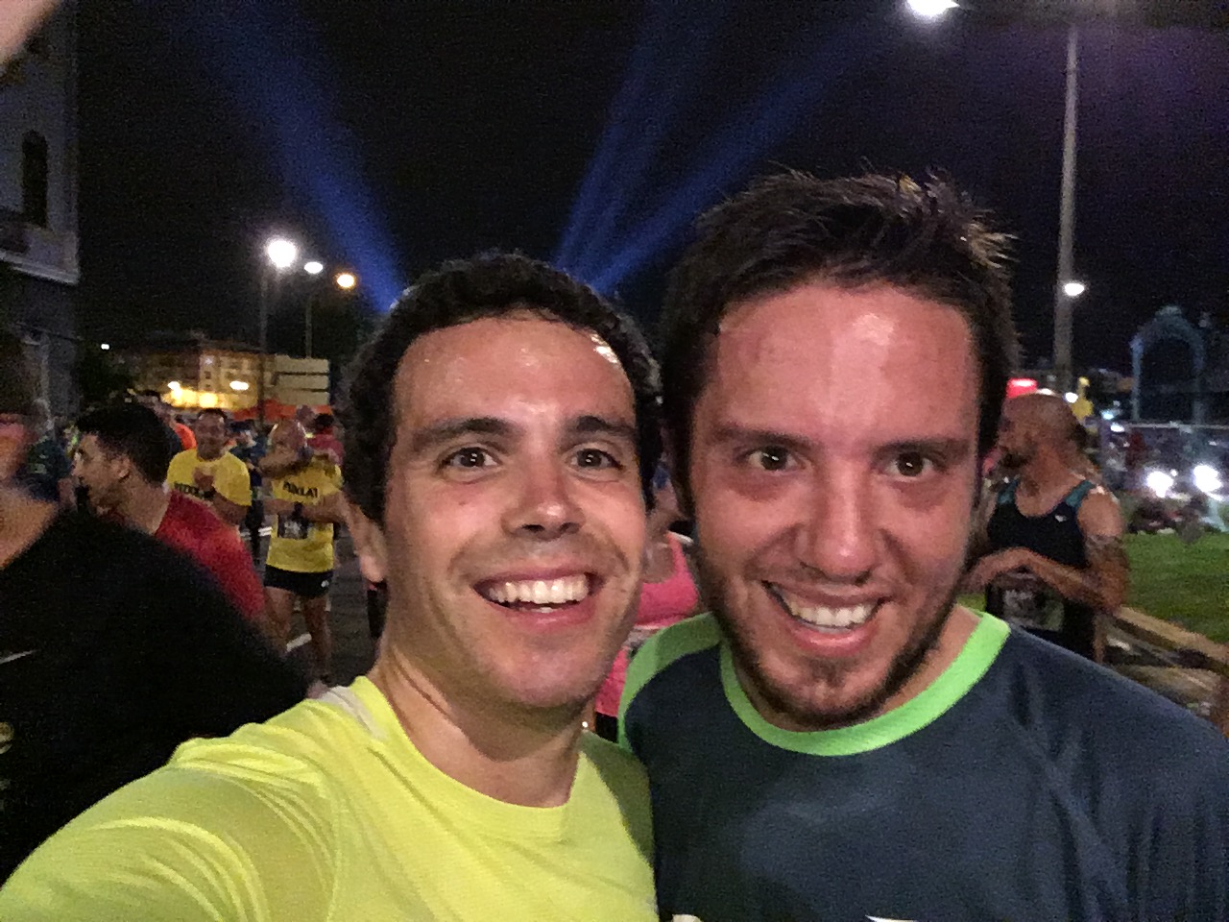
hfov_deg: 58.4
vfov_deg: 45.4
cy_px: 461
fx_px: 1101
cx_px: 614
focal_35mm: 31
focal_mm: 2.15
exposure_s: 1/20
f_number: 2.4
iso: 800
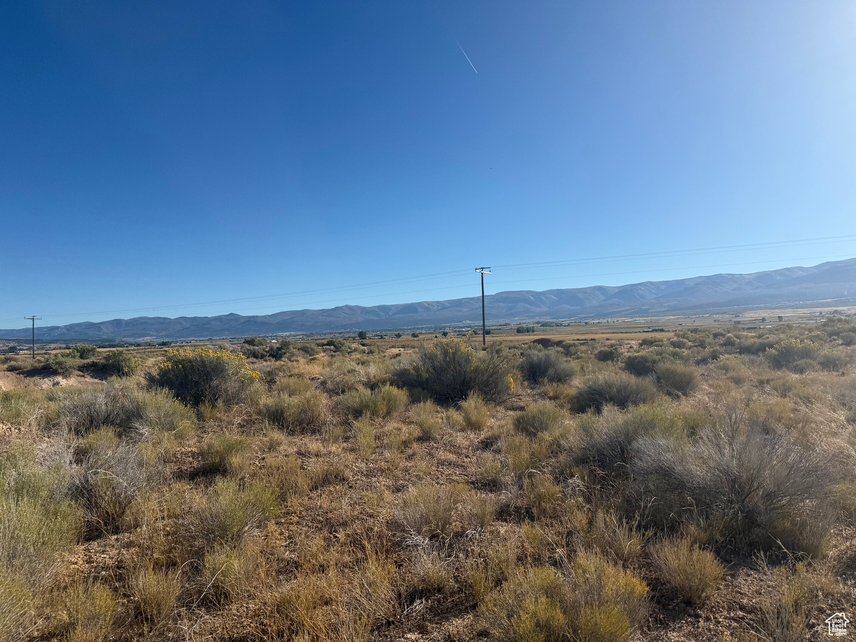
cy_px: 321
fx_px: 593
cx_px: 428
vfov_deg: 56.8
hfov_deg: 71.6
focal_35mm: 24
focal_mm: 6.76
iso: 80
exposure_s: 1/7353
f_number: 1.78
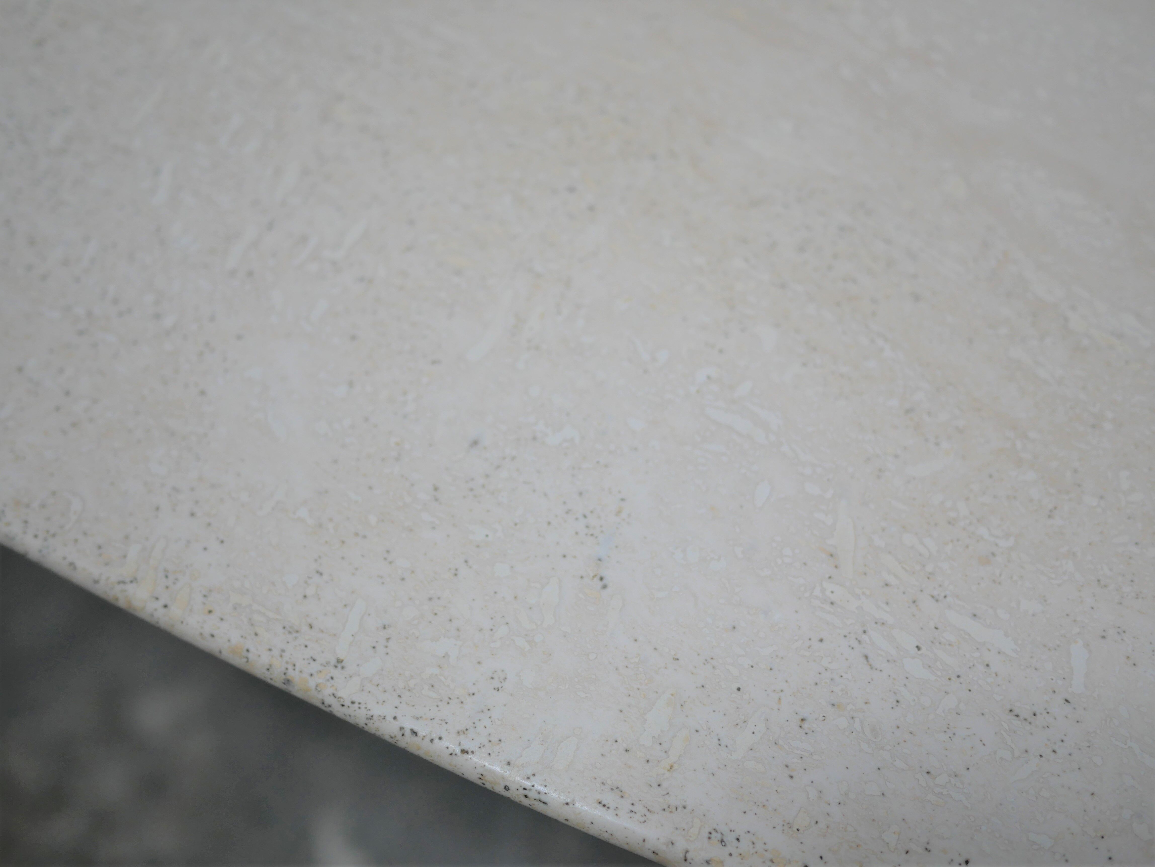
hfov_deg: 46.8
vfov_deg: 36.0
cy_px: 434
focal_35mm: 40
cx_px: 578
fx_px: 1335
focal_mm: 20
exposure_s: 1/125
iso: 200
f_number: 2
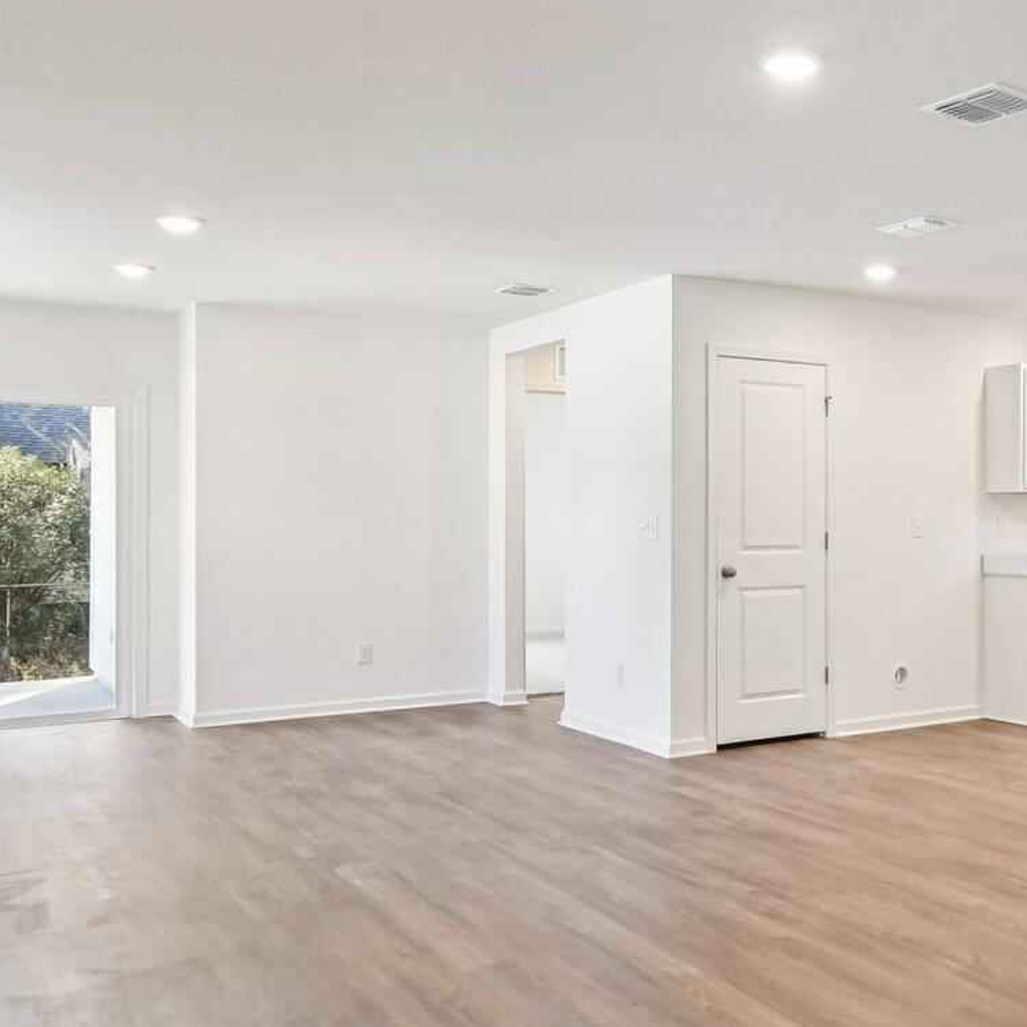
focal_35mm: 35
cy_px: 509
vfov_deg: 47.2
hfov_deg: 45.6
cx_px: 770
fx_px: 1175
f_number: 8
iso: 400
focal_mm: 10
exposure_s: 1/13
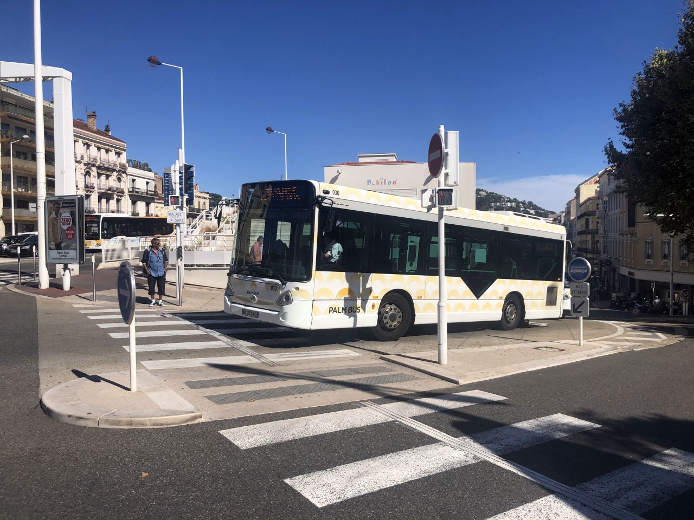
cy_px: 260
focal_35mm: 28
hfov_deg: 63.4
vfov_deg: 49.7
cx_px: 347
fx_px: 561
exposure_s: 1/4000
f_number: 1.8
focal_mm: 4
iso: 25
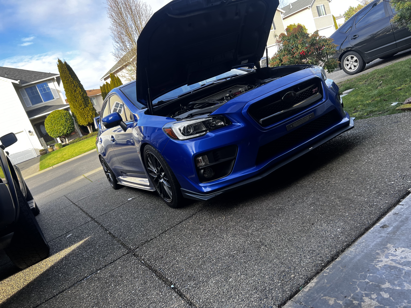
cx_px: 206
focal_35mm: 26
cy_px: 154
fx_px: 309
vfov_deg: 53.1
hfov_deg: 67.3
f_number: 1.5
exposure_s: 1/347
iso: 50
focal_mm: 5.7
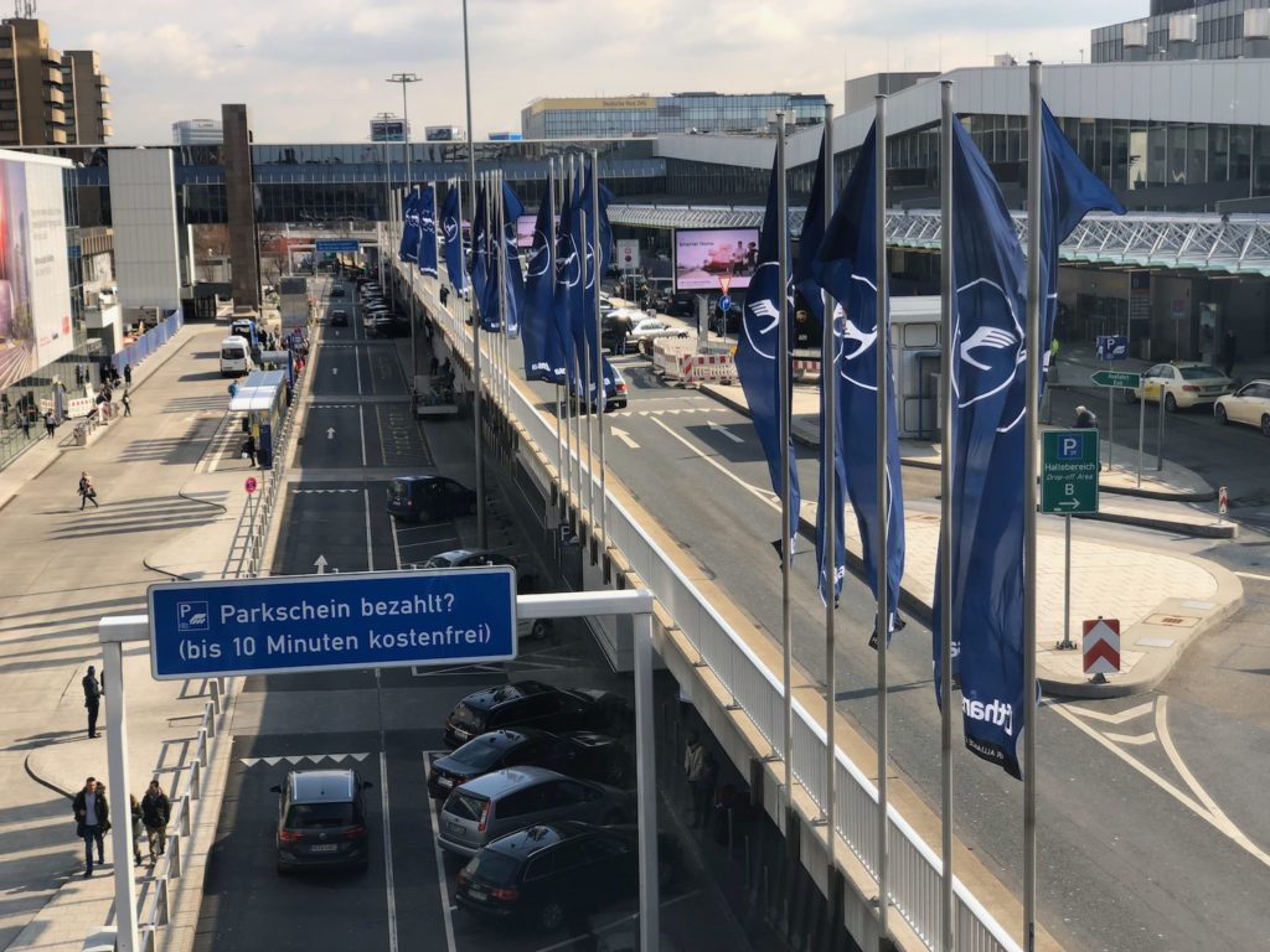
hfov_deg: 36.8
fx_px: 1908
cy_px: 476
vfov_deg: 28.0
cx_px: 635
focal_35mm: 52
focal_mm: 6
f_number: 2.4
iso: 16
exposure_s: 1/127
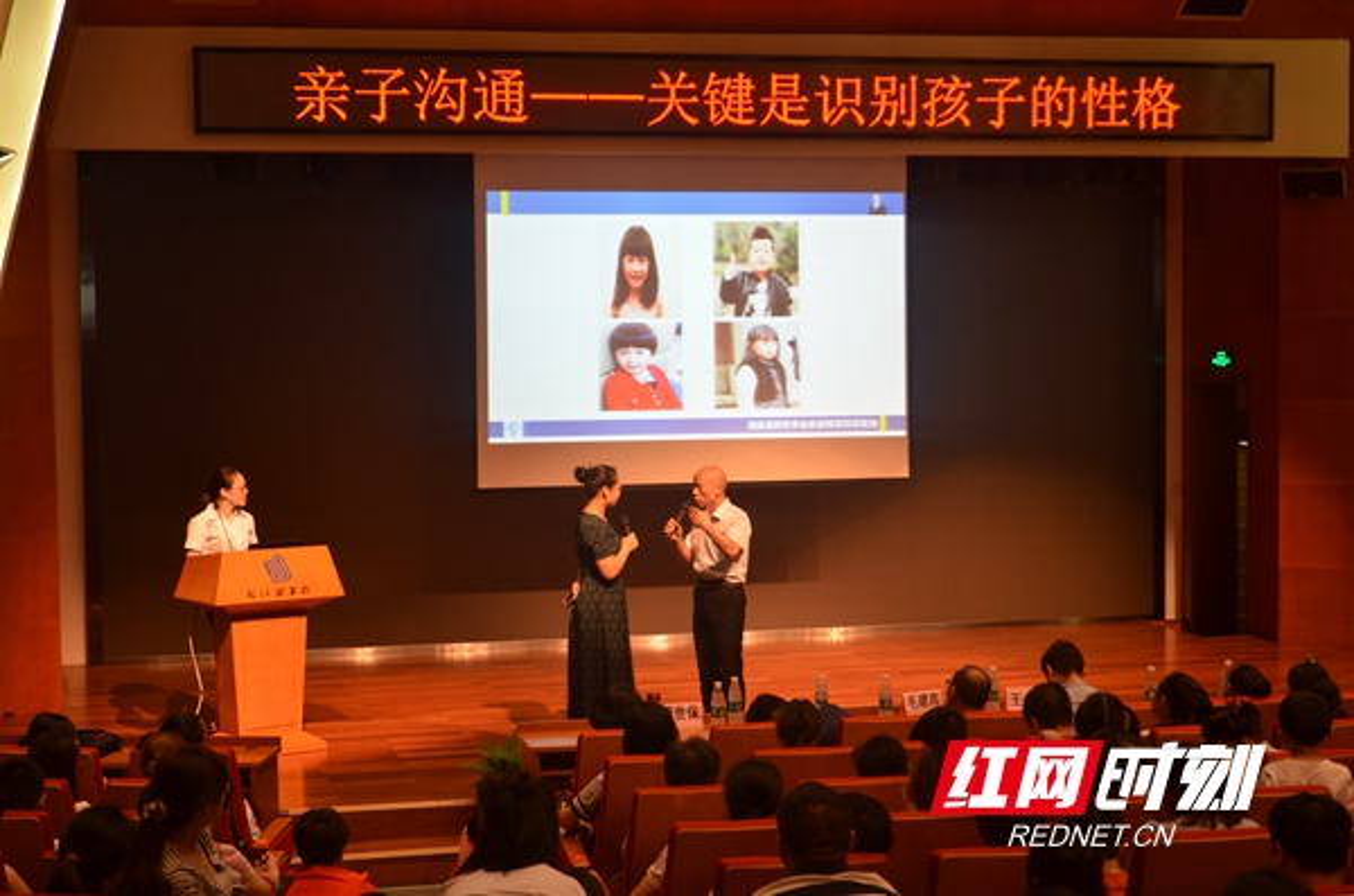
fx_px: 2476
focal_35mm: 66
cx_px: 677
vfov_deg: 20.5
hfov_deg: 30.6
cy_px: 448
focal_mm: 44
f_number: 5.3
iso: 800
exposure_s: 1/50
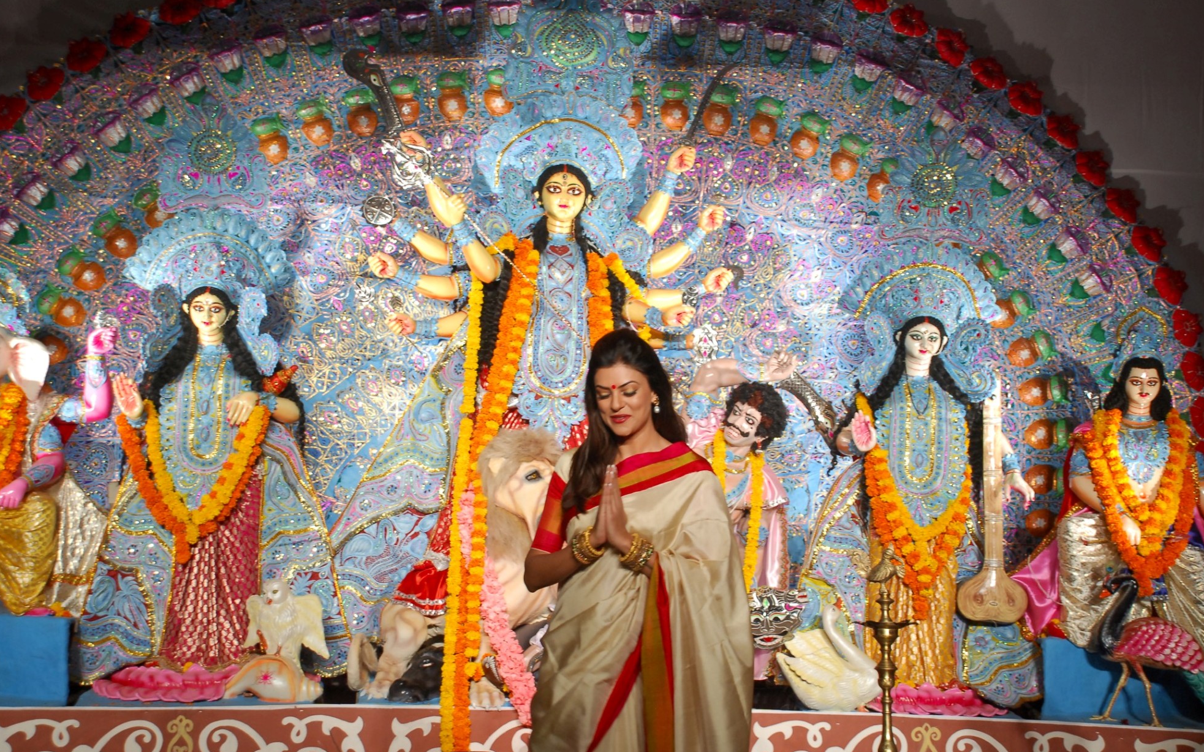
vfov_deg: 23.7
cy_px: 405
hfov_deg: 37.2
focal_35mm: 55
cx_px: 609
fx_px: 1789
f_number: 4.5
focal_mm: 35
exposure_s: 1/100
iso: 400
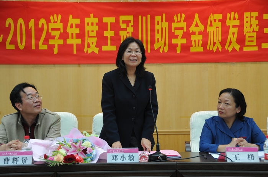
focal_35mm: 57
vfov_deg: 23.7
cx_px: 134
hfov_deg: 35.1
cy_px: 88
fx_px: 424
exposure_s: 1/25
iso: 200
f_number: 4.2
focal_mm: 38
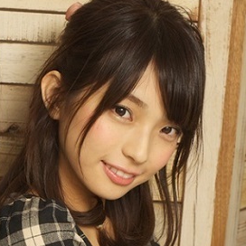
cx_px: 193
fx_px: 627
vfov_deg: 22.2
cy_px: 143
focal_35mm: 78
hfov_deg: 21.9
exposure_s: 1/250
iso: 320
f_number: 5.6
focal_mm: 50
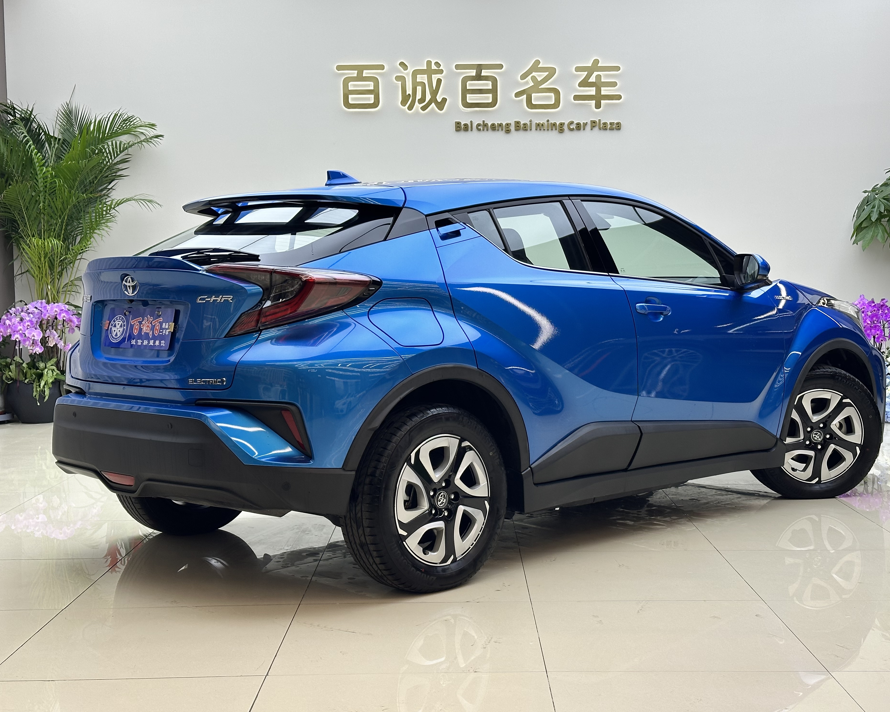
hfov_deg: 36.6
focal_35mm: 51
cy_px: 352
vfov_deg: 29.7
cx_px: 468
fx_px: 1343
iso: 64
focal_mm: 6.86
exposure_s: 1/157
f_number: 1.78
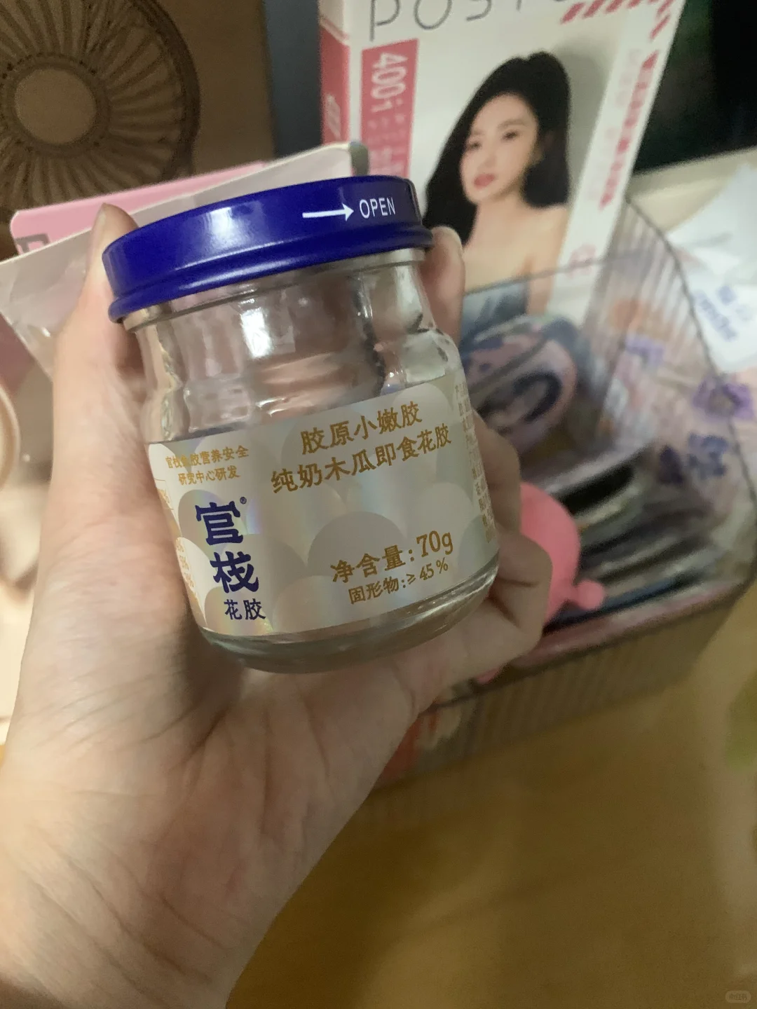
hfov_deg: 53.1
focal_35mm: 26
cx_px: 378
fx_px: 758
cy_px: 504
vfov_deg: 67.3
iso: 640
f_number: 1.8
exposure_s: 1/30
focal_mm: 4.25
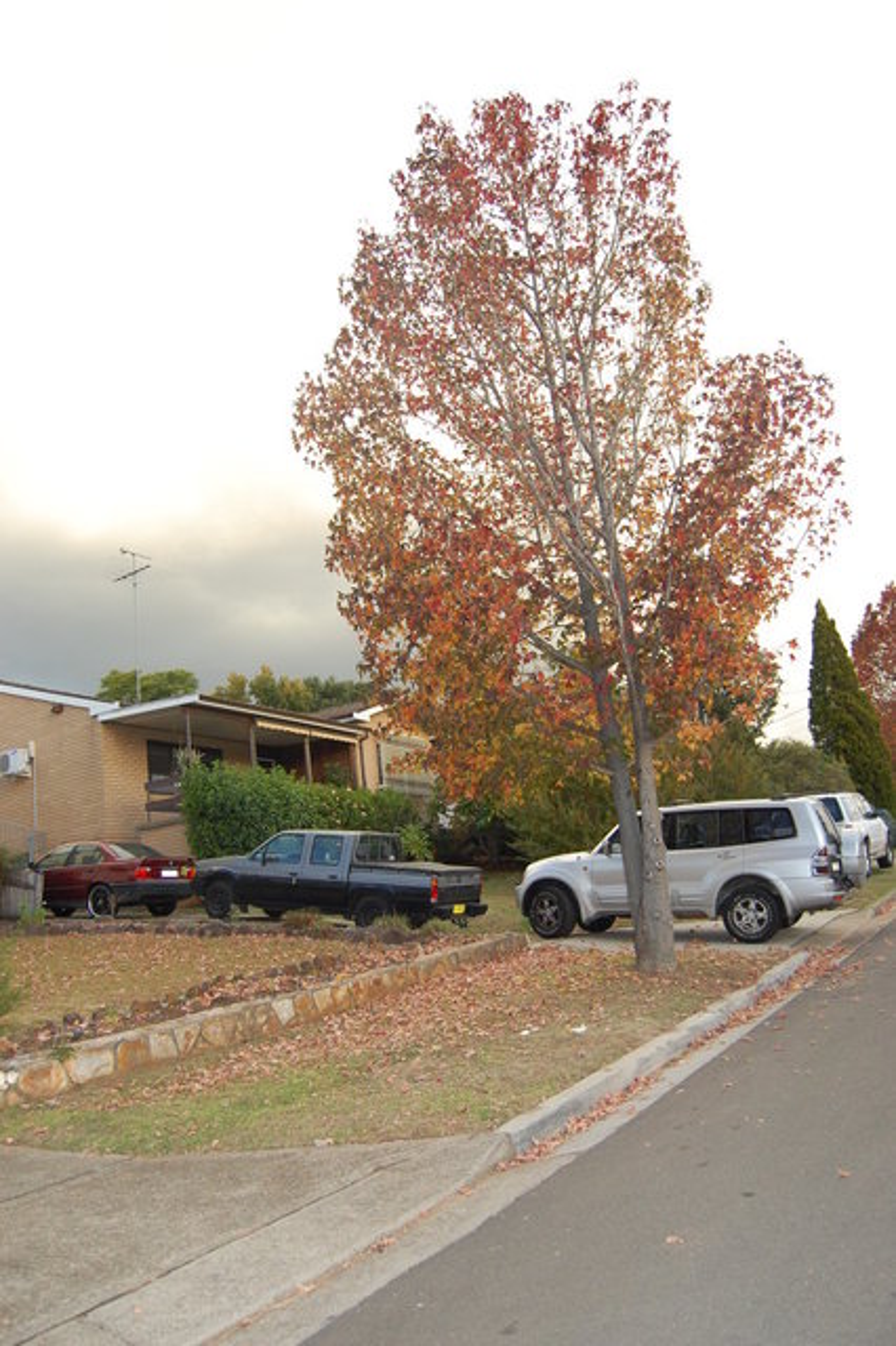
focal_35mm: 27
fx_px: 1009
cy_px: 673
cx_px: 448
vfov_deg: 67.4
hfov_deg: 47.9
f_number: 4
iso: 400
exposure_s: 1/500
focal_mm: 18
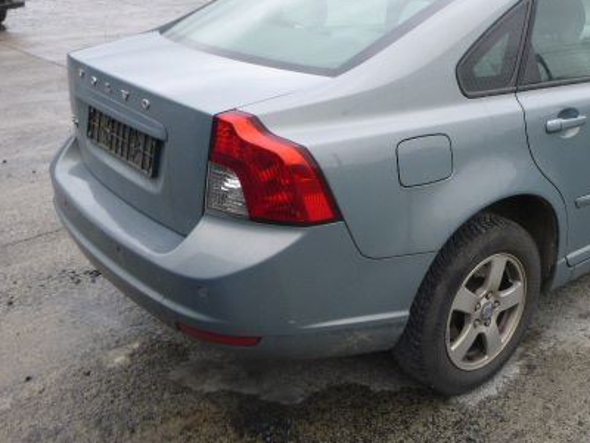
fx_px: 682
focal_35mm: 40
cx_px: 398
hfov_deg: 46.0
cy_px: 136
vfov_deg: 35.5
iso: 100
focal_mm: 4.5
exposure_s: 1/80
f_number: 3.9
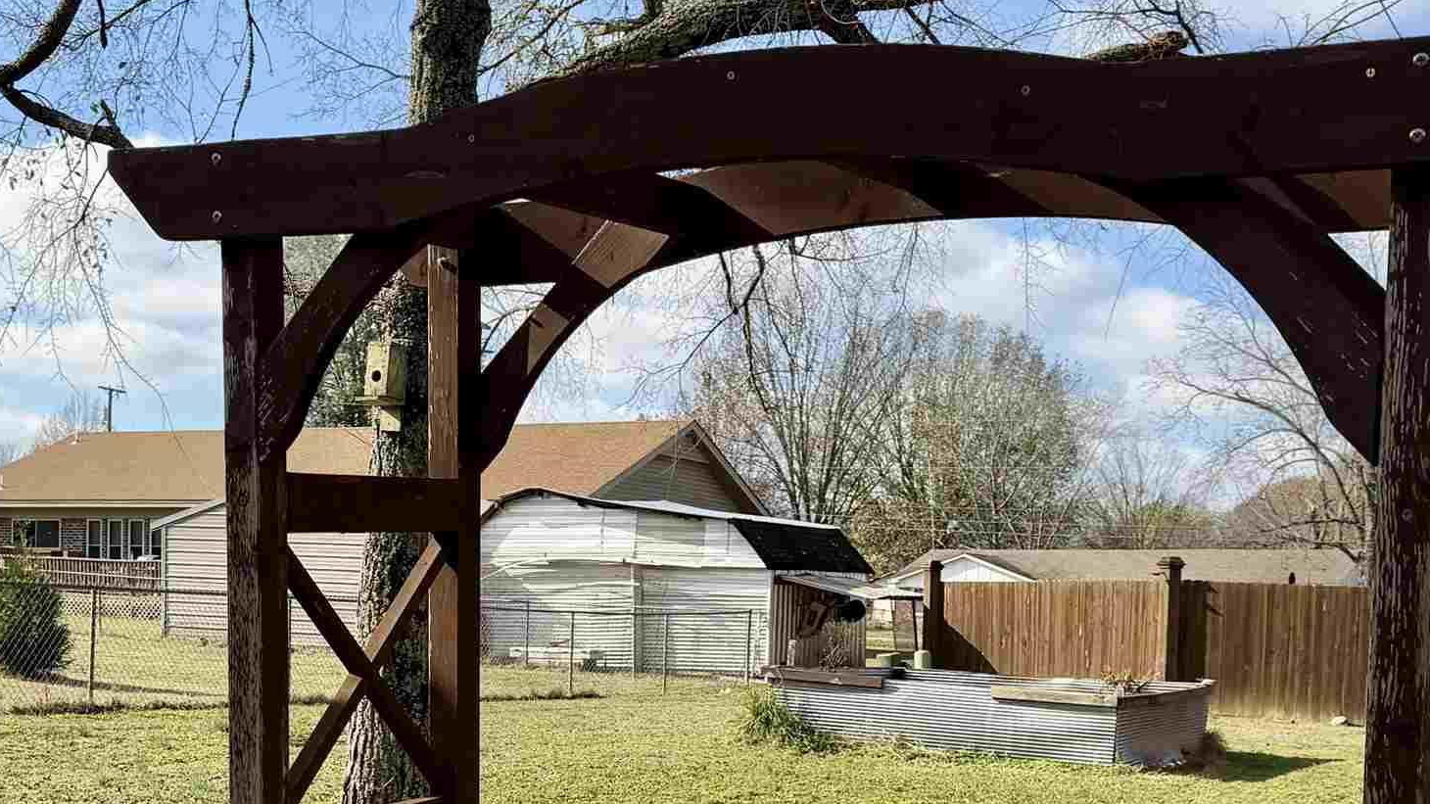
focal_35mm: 55
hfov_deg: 37.8
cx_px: 615
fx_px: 2085
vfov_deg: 21.4
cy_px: 719
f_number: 1.78
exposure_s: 1/3584
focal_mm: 6.76
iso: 80
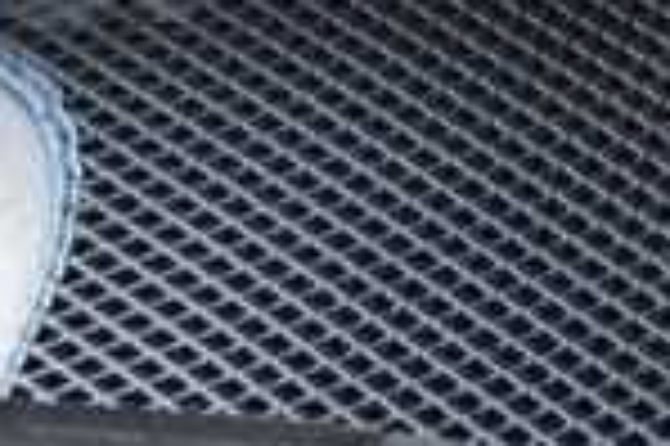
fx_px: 2696
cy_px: -340
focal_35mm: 145
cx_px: 1466
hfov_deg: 12.1
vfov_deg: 9.1
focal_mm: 18
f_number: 5.6
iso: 800
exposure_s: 1/6
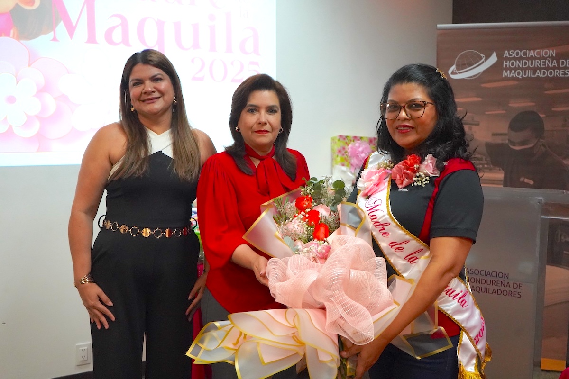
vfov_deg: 38.9
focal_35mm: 34
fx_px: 537
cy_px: 190
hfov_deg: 55.8
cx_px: 284
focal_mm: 34
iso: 8000
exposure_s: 1/160
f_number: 4
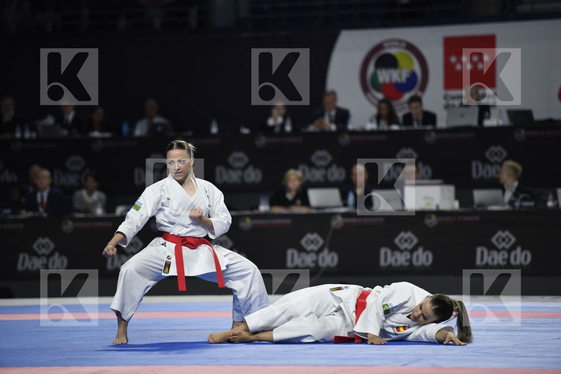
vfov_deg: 6.9
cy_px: 187
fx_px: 3116
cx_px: 280
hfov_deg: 10.3
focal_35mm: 200
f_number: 2.8
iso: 800
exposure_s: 1/800
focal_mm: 200
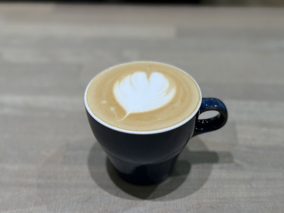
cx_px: 142
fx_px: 394
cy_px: 106
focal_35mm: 48
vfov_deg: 30.3
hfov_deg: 39.7
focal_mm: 6.76
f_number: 1.78
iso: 50
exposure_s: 1/100
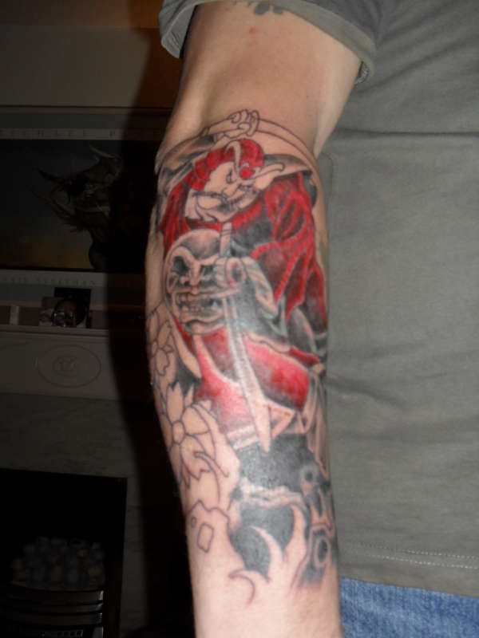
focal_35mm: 35
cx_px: 240
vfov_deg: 52.6
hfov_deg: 40.7
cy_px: 319
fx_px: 646
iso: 200
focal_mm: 6.3
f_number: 3.2
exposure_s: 1/45
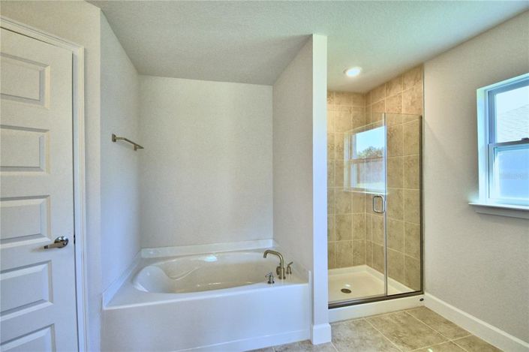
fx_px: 220
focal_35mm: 15
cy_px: 176
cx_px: 264
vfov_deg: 77.2
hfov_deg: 100.4
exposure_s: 1/100
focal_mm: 10
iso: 400
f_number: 4.5
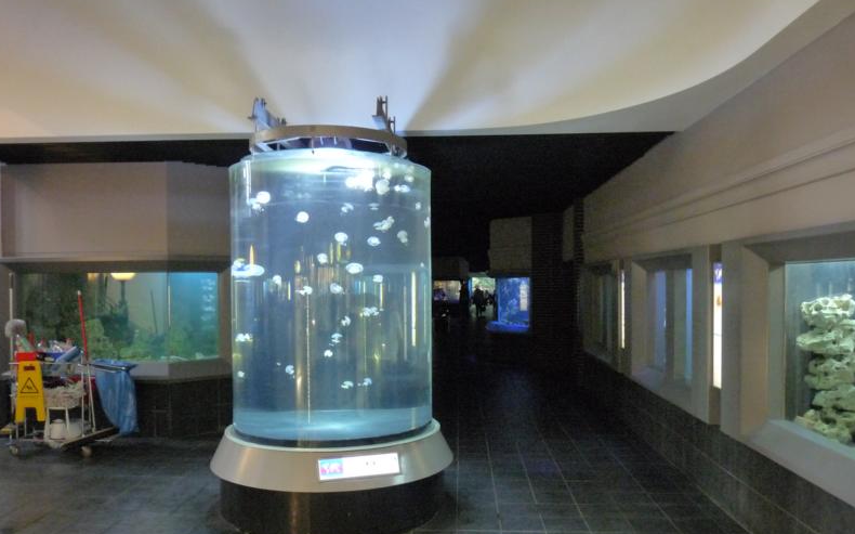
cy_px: 299
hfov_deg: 64.7
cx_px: 424
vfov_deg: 43.0
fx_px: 675
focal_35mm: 29
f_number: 2.8
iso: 800
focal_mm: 4.8
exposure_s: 1/15
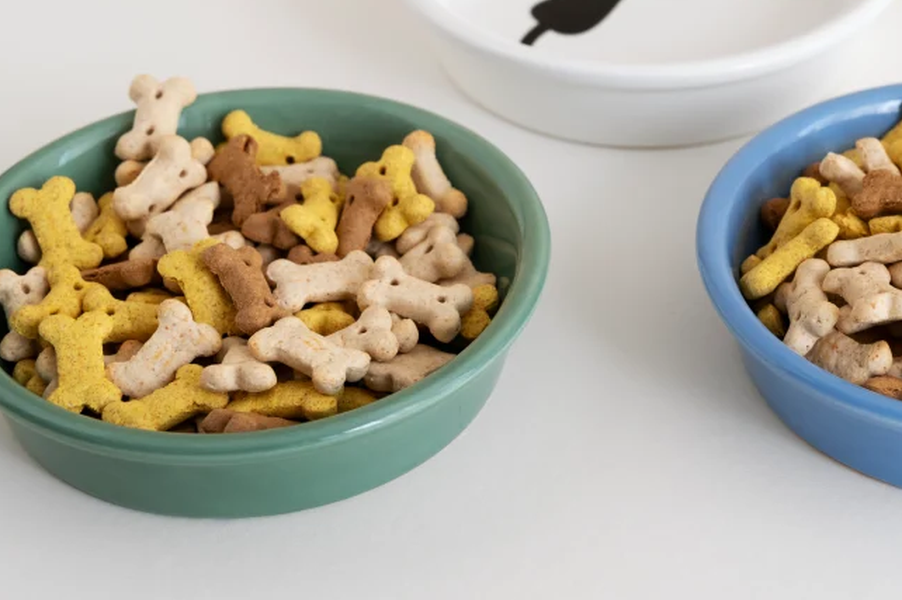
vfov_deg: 14.3
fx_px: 2378
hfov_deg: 21.4
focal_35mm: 95
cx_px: 632
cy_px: 137
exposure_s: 1/250
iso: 500
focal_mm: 61
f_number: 7.1
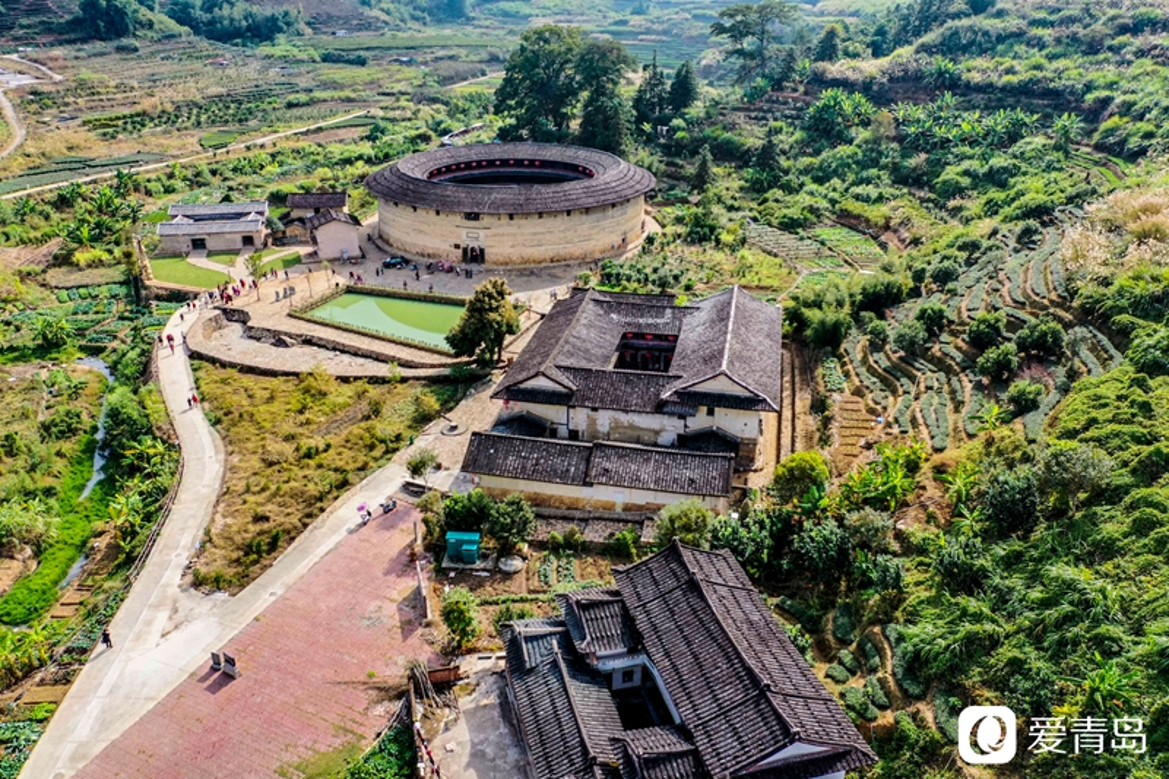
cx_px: 584
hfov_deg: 65.5
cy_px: 390
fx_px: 909
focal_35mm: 28
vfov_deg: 46.4
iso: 100
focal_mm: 10.26
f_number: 4.5
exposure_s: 1/240
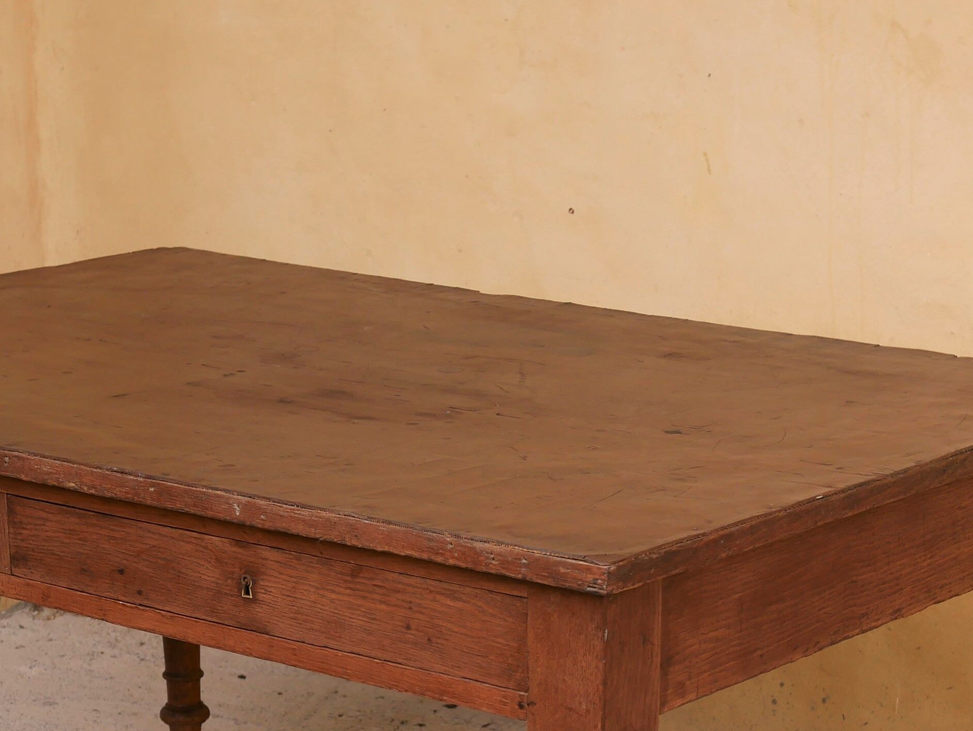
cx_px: 466
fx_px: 2728
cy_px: 705
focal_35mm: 97
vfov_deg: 15.0
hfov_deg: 20.2
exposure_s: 1/400
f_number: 3.2
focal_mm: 20
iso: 200
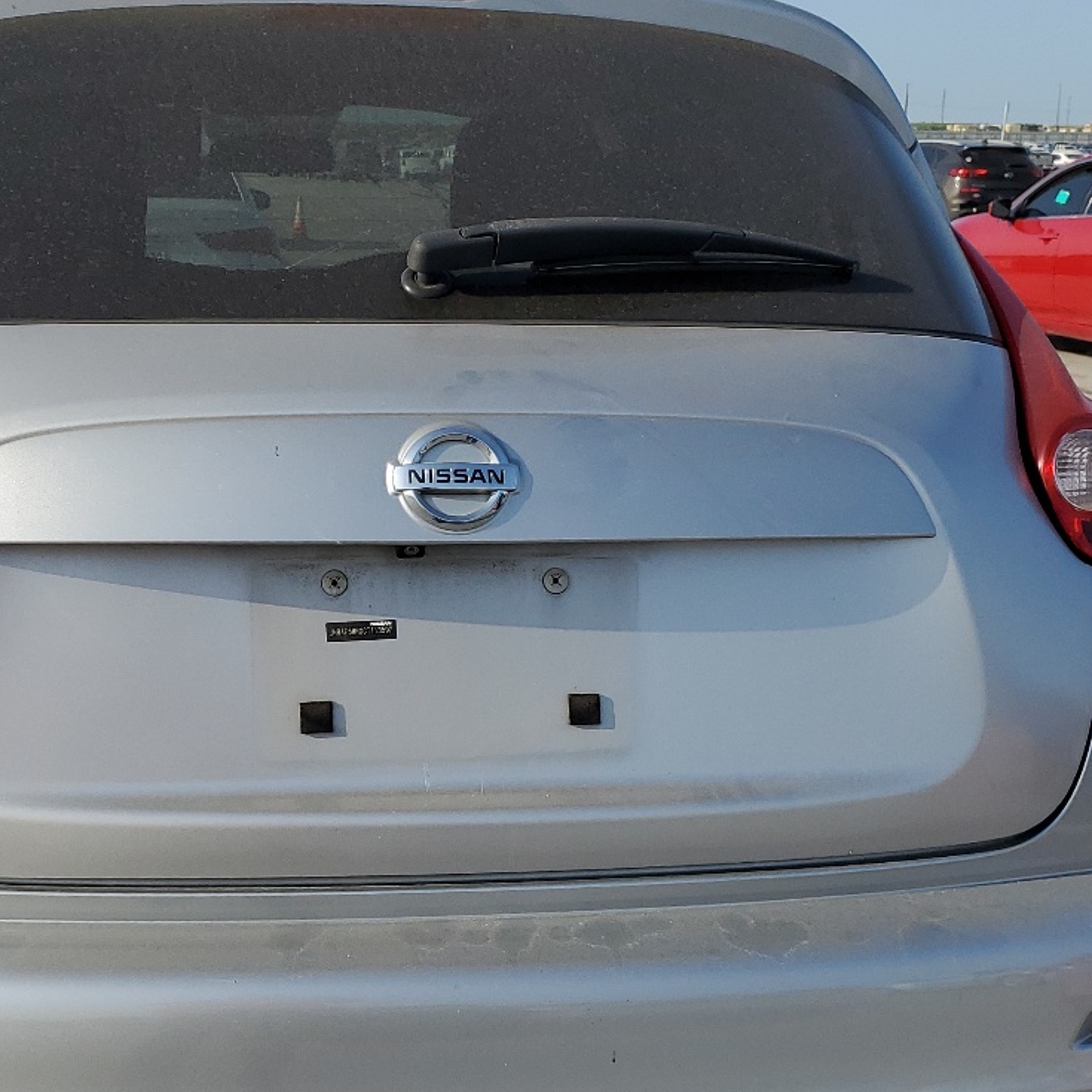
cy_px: 652
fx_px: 1785
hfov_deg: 33.7
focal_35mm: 50
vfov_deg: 33.9
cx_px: 367
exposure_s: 1/5000
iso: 50
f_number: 1.5
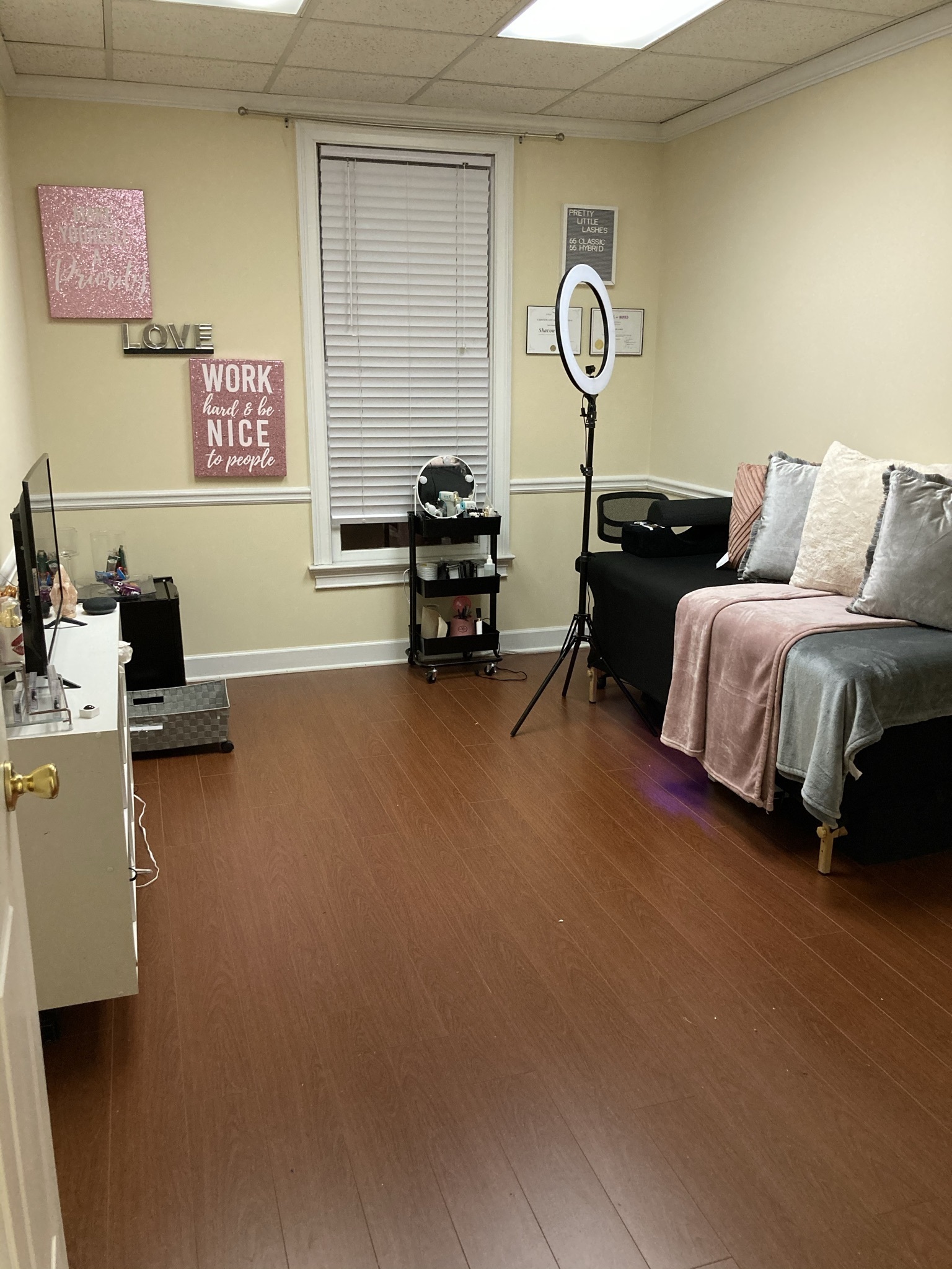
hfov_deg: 49.7
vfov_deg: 63.4
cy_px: 634
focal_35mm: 28
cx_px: 476
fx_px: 1027
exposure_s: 1/60
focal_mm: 3.99
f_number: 1.8
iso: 250
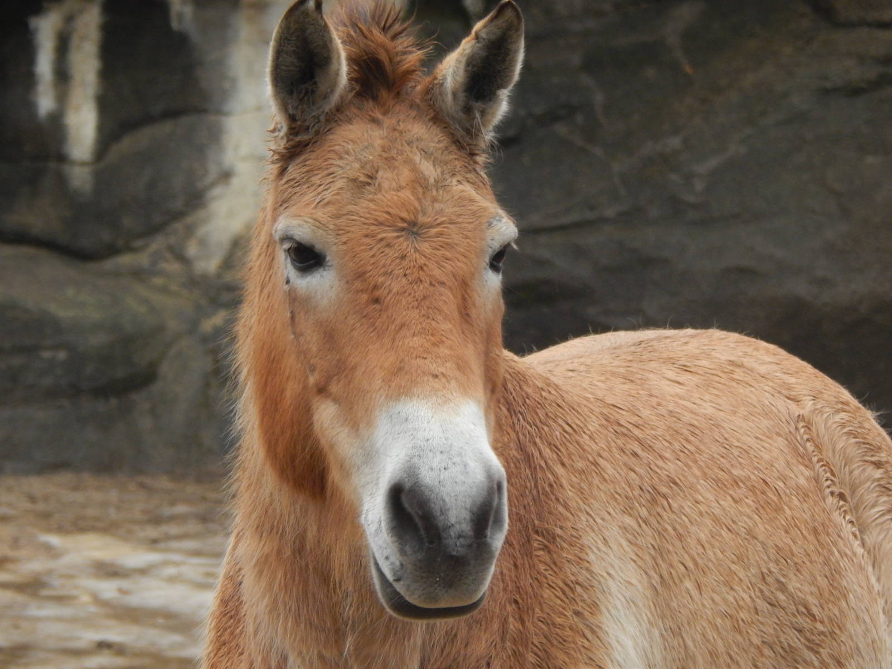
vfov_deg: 3.0
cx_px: 446
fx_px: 12833
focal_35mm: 498
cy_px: 334
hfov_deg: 4.0
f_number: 5.8
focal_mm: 88.6
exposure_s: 1/125
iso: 320
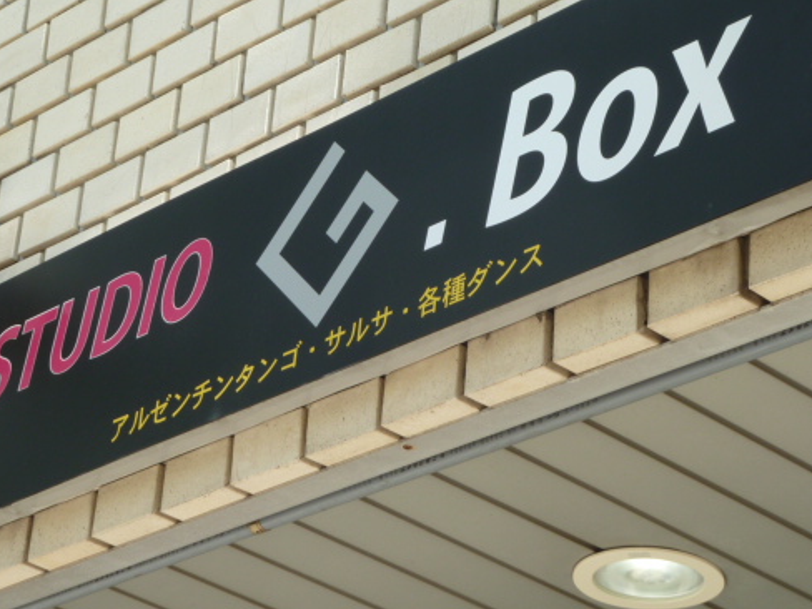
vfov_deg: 11.8
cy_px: 250
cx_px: 411
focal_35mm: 126
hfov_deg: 15.6
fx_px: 2956
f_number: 4.3
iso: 80
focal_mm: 15.8
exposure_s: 1/125
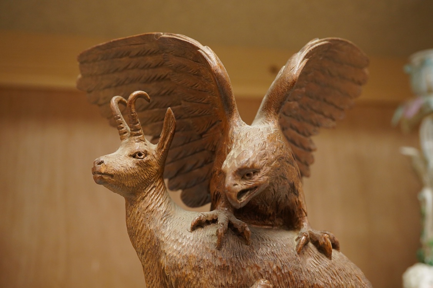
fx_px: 541
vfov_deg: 29.9
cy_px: 144
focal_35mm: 45
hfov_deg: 43.6
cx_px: 216
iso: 2500
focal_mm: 30
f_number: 8
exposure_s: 1/160
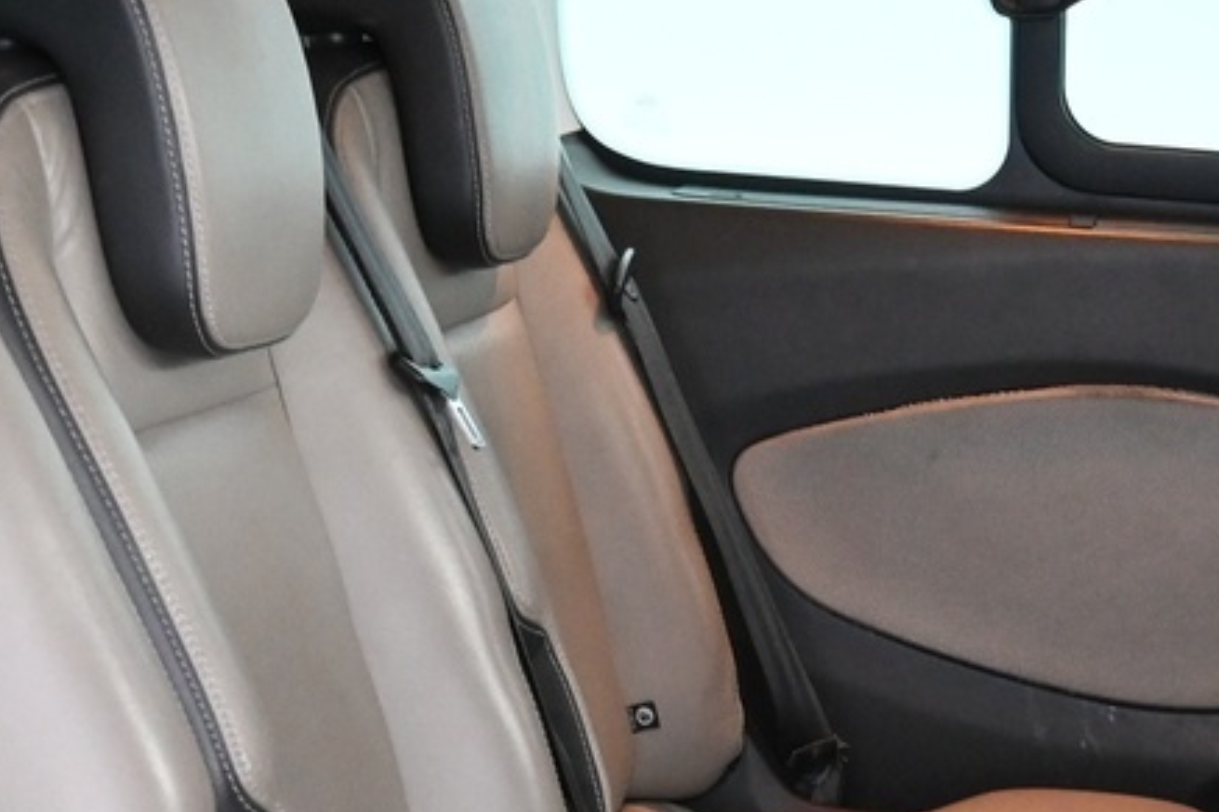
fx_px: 3012
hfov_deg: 22.8
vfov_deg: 14.4
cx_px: 834
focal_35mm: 89
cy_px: 1175
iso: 2500
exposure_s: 1/25
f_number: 3.5
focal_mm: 16
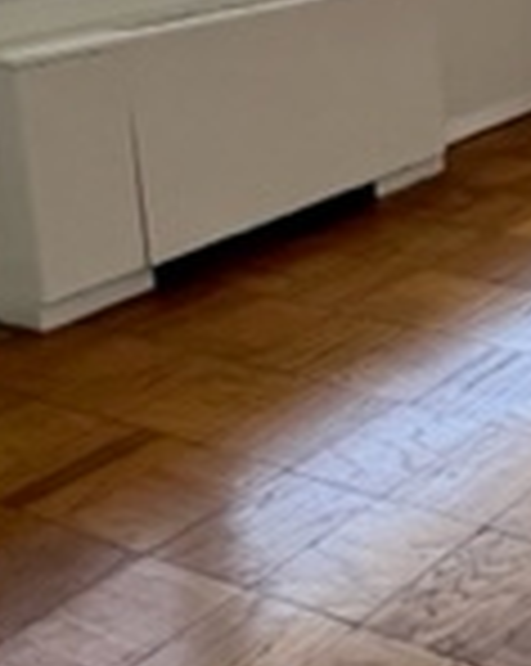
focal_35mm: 55
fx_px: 1083
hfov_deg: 18.0
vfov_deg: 29.9
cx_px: 1084
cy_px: -104
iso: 40
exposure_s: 1/120
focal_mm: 1.57
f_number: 1.8
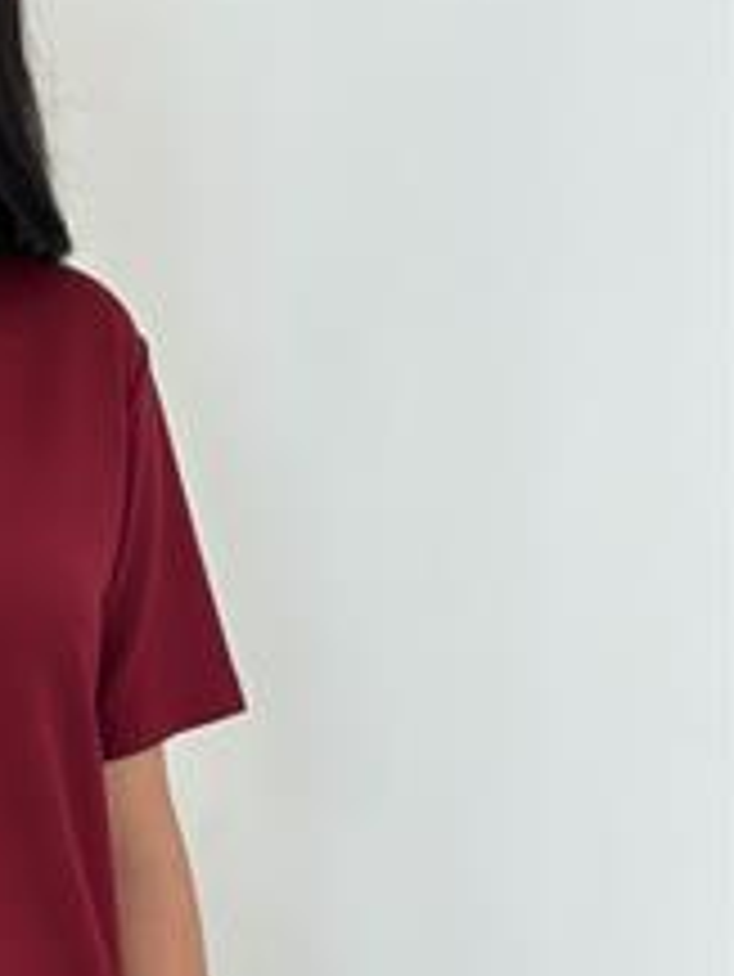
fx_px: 3333
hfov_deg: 12.3
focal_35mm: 118
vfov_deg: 16.6
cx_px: -158
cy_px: 735
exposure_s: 1/156
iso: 64
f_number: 1.78
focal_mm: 6.86
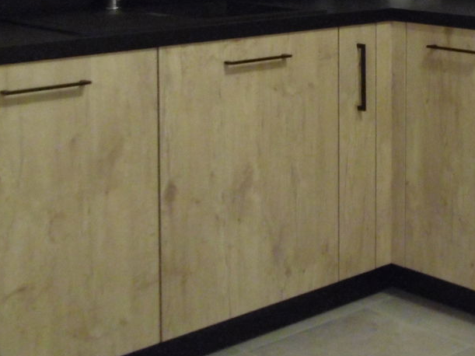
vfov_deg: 18.6
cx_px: 514
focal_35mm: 76
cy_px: -43
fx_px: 1043
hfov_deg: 24.1
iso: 500
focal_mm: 5.3
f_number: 3.2
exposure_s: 1/8
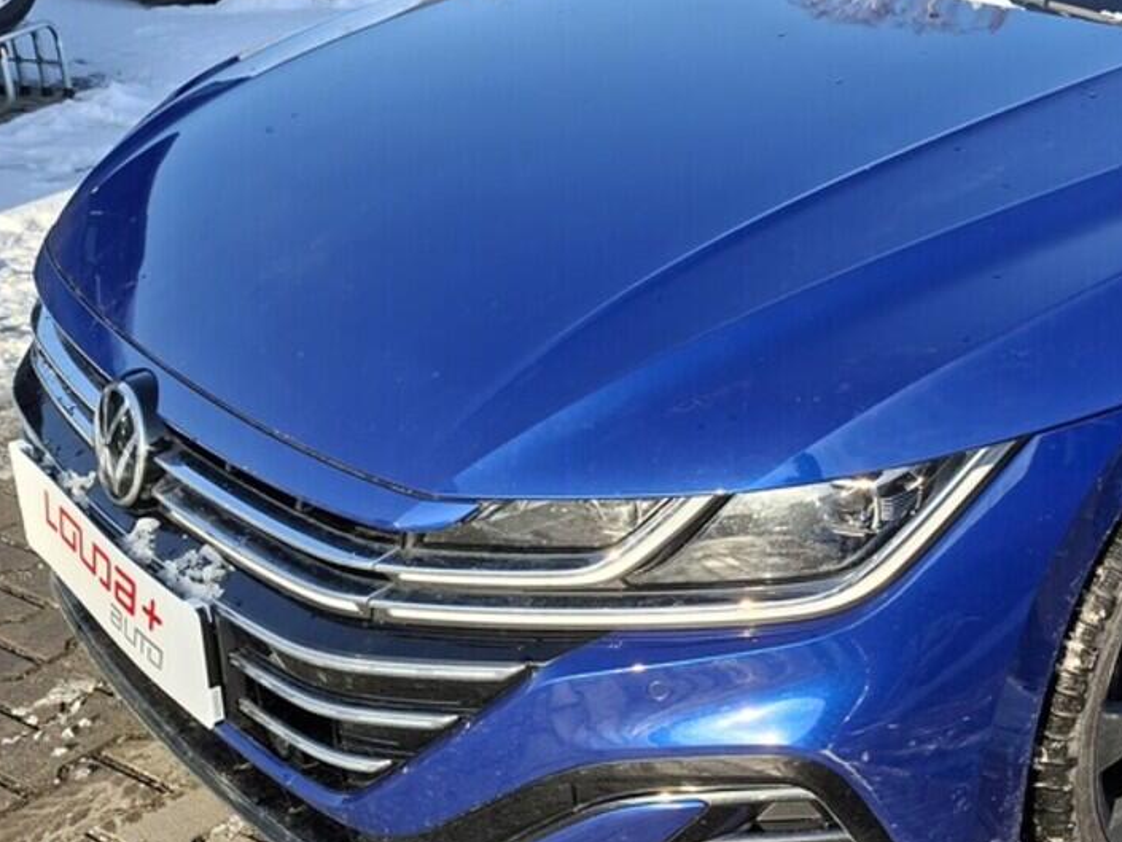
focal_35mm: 47
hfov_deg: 37.8
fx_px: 1524
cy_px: 361
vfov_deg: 30.8
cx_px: 1004
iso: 50
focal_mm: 5.54
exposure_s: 1/642
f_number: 1.8
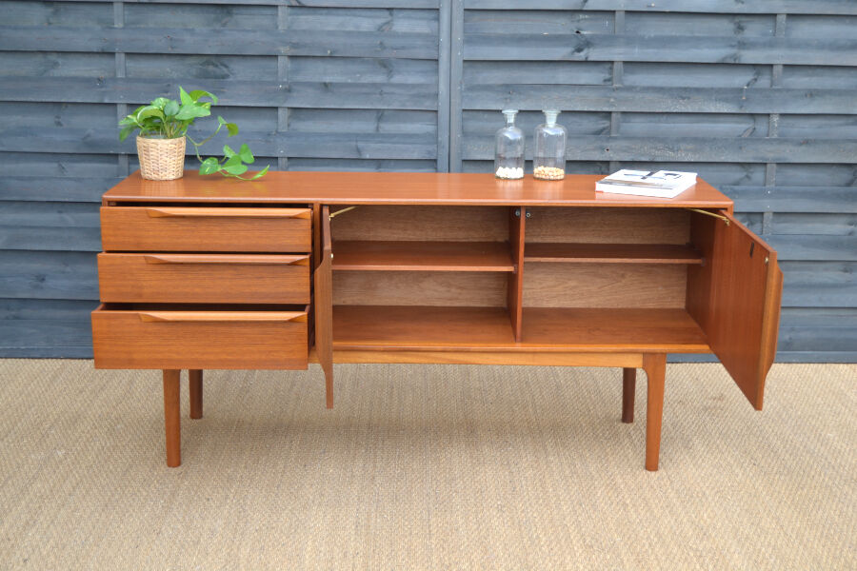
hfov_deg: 41.1
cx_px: 428
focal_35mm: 48
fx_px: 1143
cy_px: 286
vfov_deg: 28.1
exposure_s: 1/125
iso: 110
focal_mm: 32
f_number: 4.5
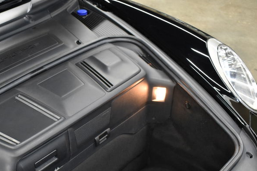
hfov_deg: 37.2
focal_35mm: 52
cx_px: 61
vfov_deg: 25.7
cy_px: 120
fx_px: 371
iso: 1100
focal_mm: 20
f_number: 3.5
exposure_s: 1/30
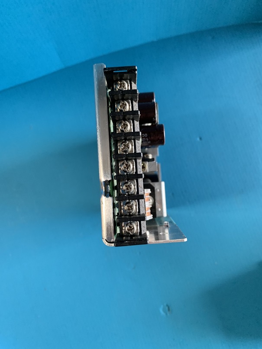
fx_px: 262
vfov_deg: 67.3
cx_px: 131
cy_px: 174
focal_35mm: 26
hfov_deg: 53.1
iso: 250
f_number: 1.8
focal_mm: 4.25
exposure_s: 1/60
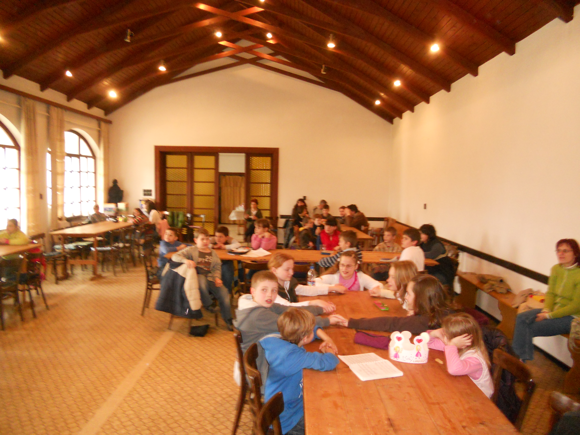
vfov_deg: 51.4
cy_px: 218
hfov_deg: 65.3
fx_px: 452
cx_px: 290
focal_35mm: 27
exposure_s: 1/25
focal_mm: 4.9
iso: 400
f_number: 3.2
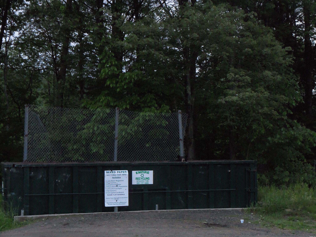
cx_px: 158
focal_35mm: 80
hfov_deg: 24.4
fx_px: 730
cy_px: 118
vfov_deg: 18.4
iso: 400
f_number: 4.2
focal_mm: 14.3
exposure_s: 1/80
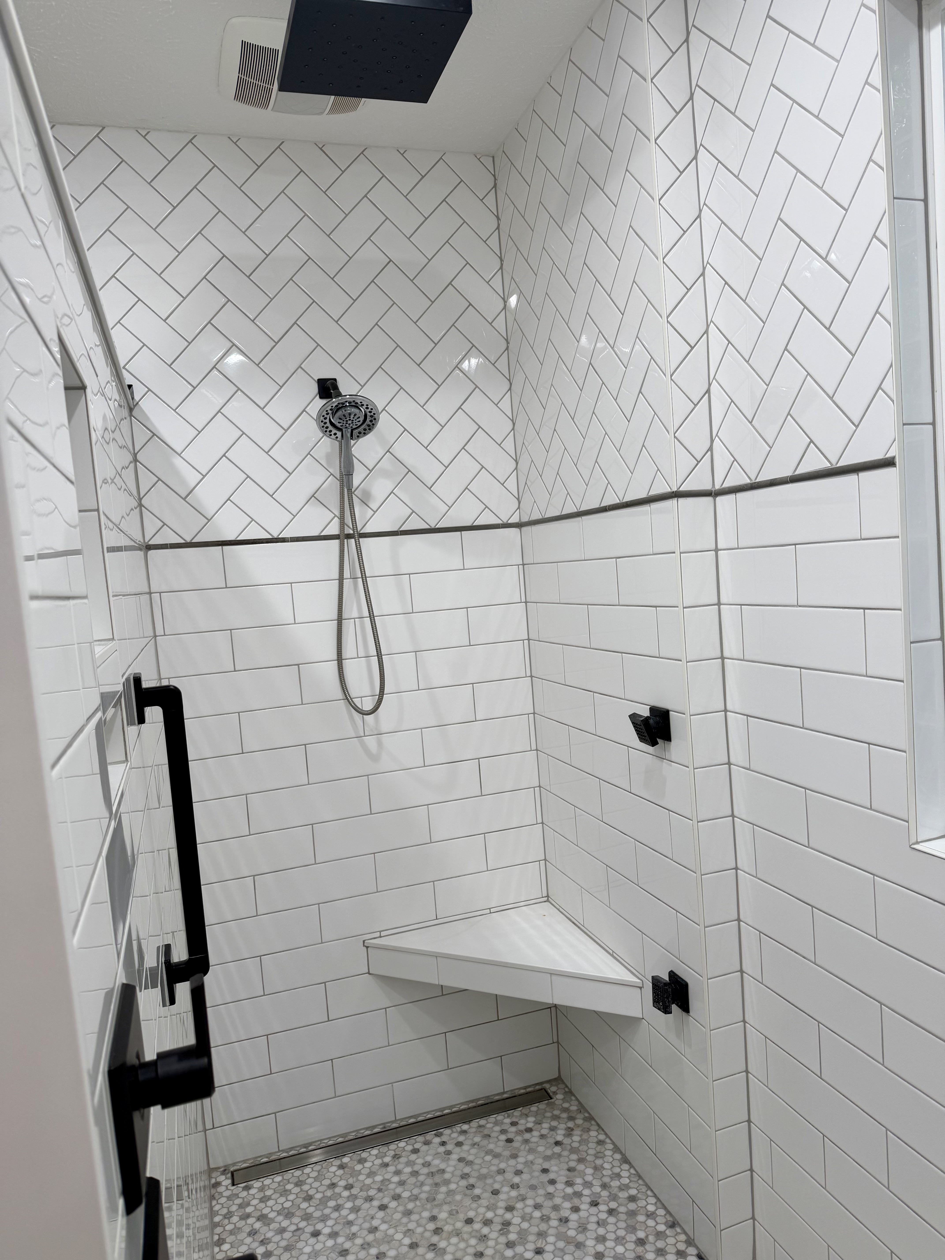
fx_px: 874
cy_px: 630
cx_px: 472
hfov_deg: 56.8
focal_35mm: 24
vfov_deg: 71.6
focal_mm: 6.76
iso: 64
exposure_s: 1/120
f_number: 1.78
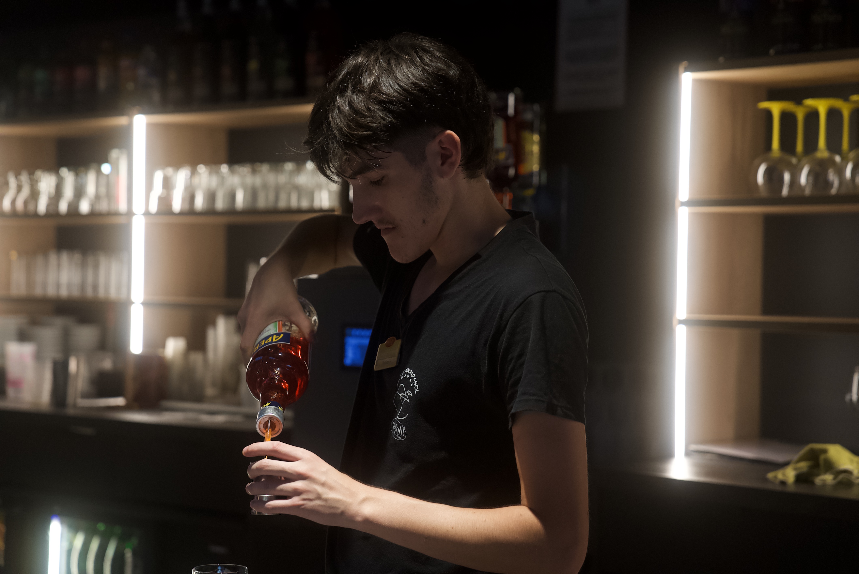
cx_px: 430
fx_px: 1671
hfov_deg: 28.8
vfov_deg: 19.5
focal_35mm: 70
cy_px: 287
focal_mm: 70
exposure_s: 1/200
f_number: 3.2
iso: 12800
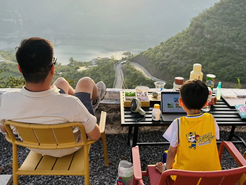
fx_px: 270
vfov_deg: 37.6
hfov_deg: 48.5
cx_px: 153
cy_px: 75
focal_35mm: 38
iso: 50
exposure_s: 1/634
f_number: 1.6
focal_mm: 5.96
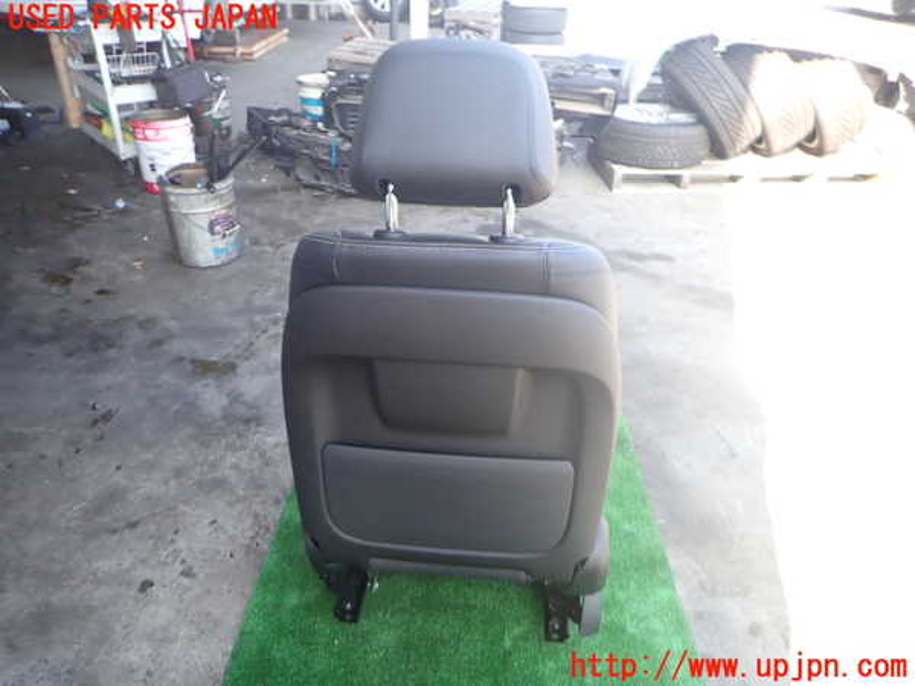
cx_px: 458
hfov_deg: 69.4
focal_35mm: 25
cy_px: 343
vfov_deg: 54.9
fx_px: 661
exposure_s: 1/125
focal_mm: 4.5
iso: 100
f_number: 2
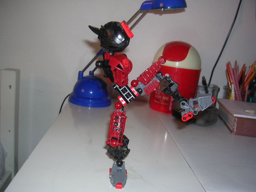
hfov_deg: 49.0
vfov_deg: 37.7
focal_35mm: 38
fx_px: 281
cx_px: 128
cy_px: 96
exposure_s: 1/60.1
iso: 50
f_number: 2.8
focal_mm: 5.8
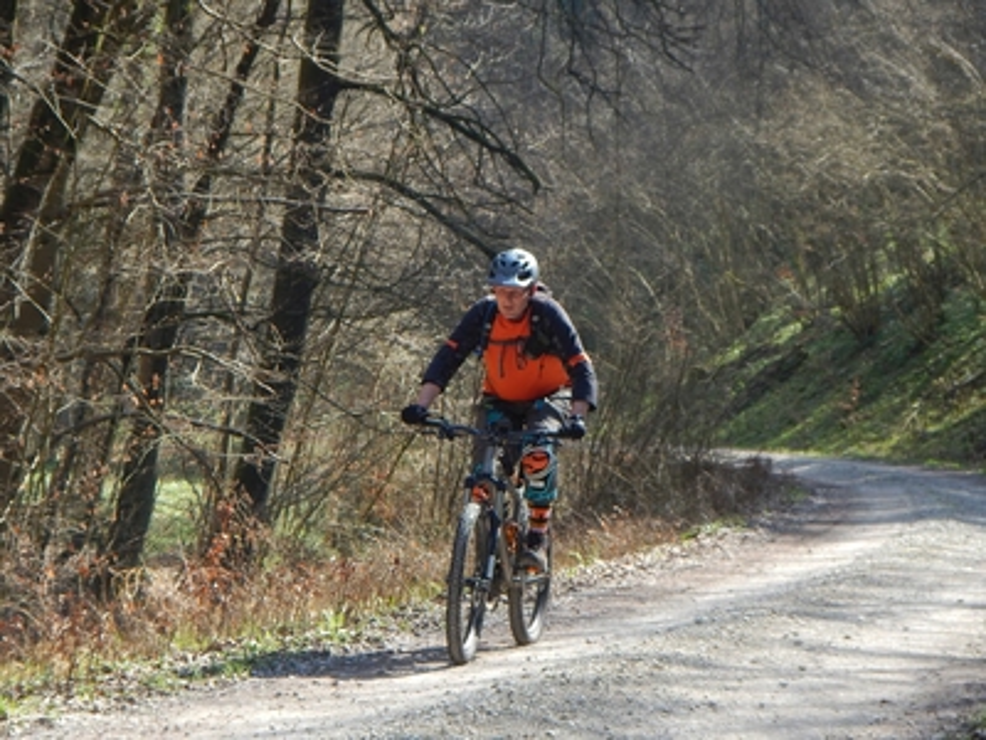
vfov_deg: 12.7
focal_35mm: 117
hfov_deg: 16.8
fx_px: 3333
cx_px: 493
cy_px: 370
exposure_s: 1/125
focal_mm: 21
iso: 125
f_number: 4.7
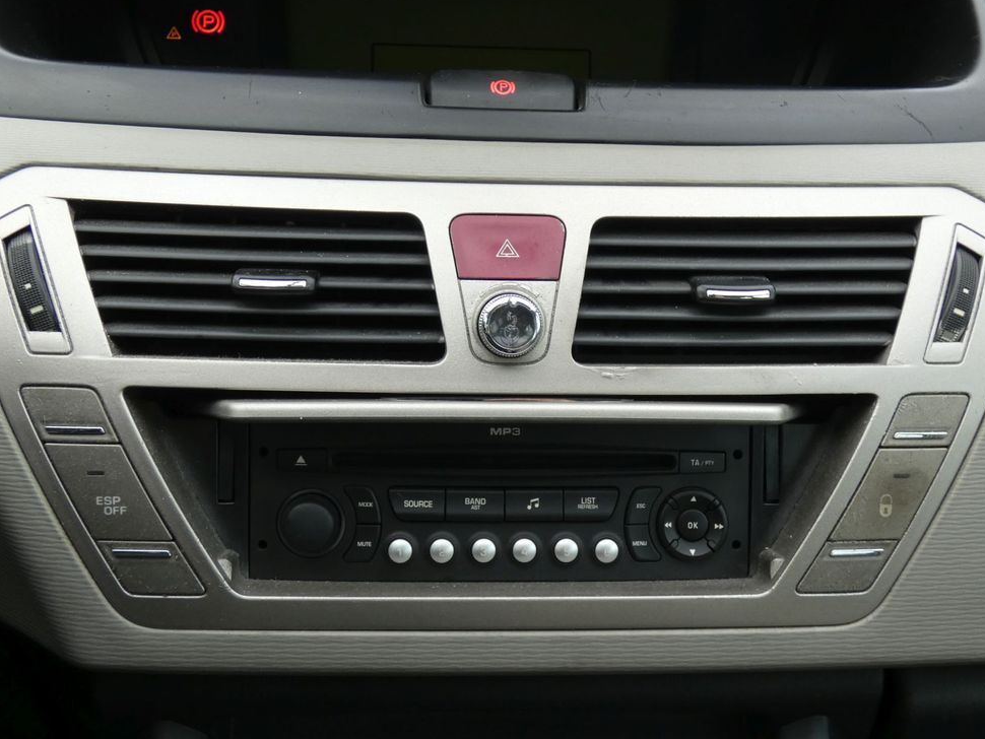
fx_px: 1082
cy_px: 350
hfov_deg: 49.0
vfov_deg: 37.7
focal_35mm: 38
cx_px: 503
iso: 160
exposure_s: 1/80
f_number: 3.5
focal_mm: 6.5
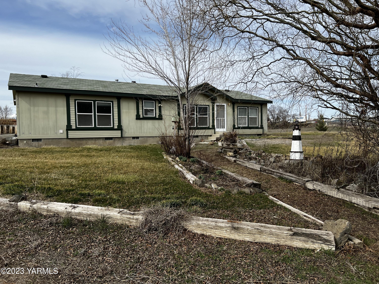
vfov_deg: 53.1
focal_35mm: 26
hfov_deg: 67.3
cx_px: 190
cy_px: 142
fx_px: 285
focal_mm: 5.7
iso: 50
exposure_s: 1/4115
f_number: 1.5
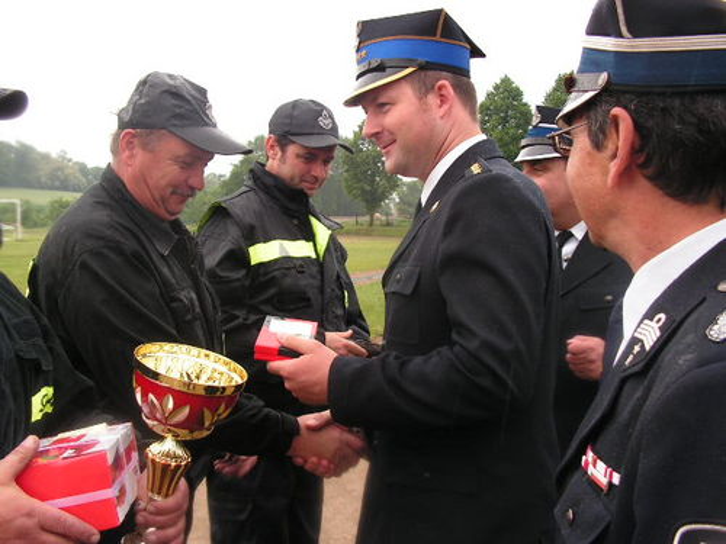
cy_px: 272
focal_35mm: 46
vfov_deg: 31.5
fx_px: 965
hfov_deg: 41.2
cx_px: 363
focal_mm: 7.8
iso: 64
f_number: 3.2
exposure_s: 1/100
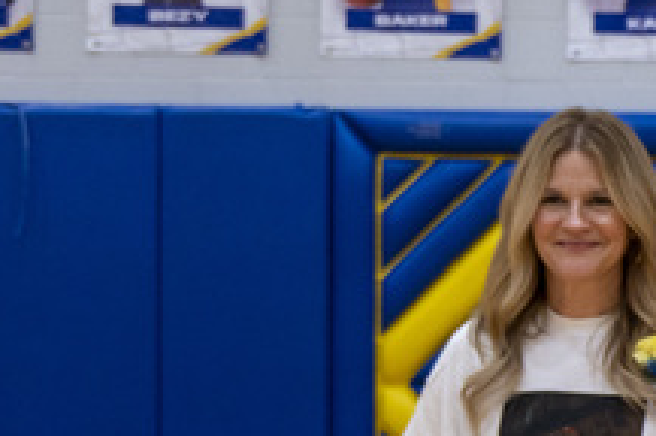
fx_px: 4294
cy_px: 601
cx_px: 1010
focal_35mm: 236
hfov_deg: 8.5
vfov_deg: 5.8
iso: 1400
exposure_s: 1/125
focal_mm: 50
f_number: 5.6
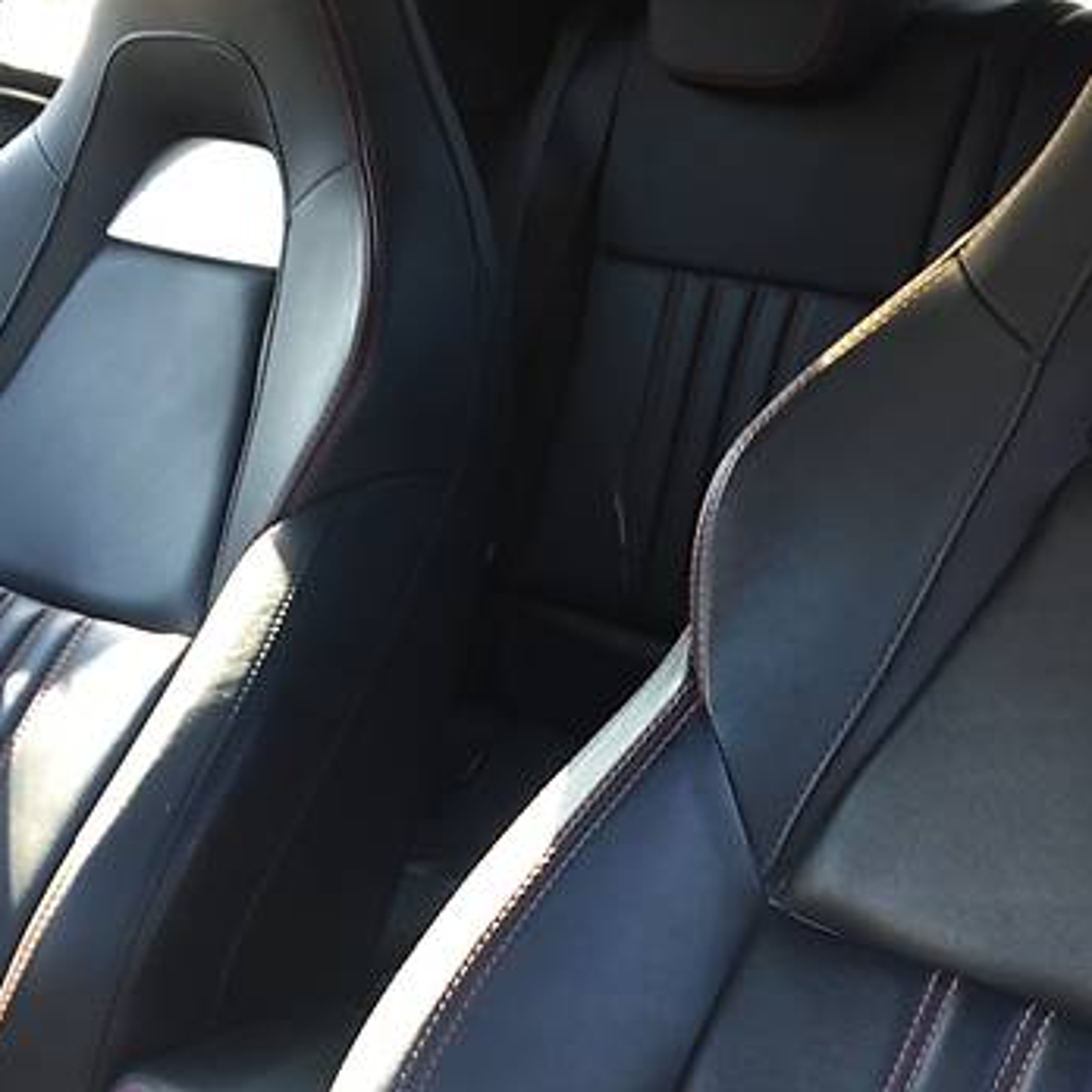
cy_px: 731
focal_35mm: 59
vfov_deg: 28.9
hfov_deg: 28.9
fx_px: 2106
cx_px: 693
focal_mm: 4.2
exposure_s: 1/50
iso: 25
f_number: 2.2
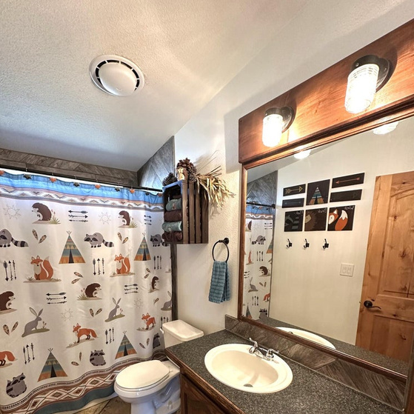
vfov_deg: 80.9
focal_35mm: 17
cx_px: 209
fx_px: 230
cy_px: 278
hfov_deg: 84.0
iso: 320
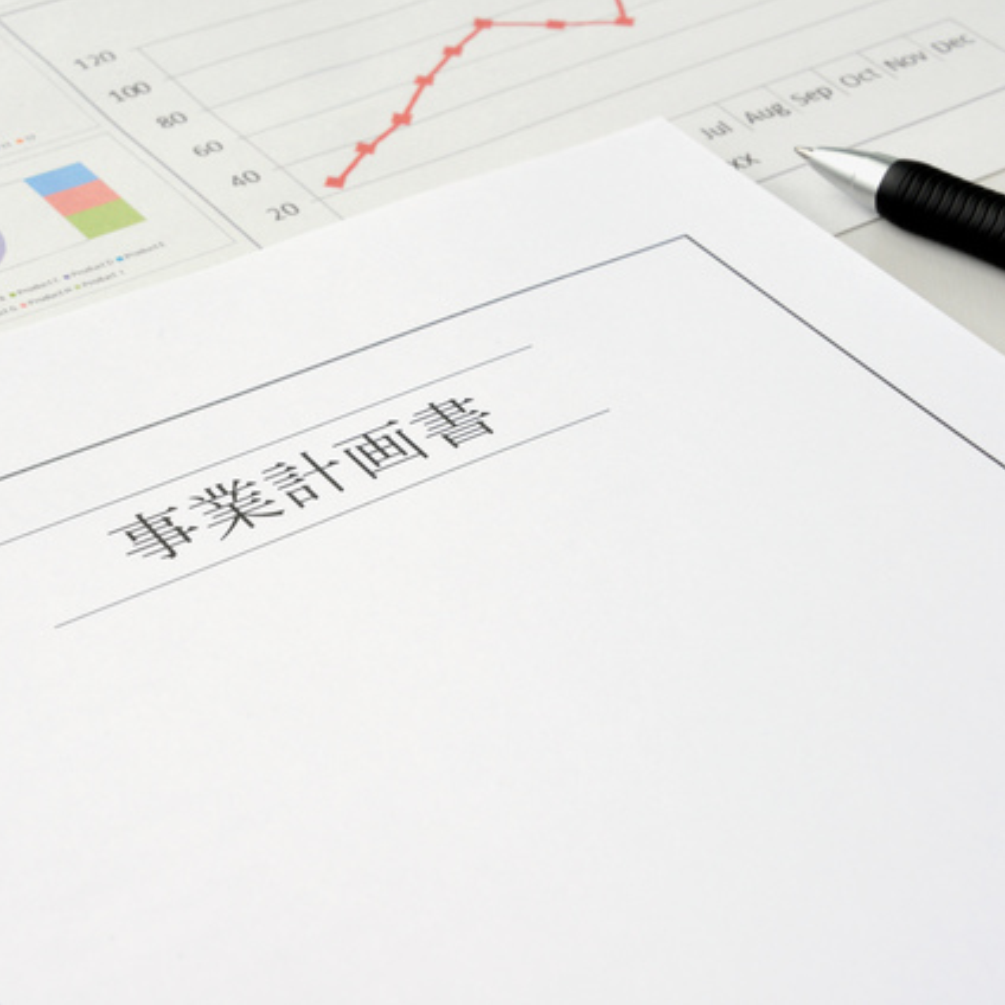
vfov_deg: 17.4
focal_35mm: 100
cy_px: 501
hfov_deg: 17.3
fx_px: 3285
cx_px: 284
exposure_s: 1/30
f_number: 16
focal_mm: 78
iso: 640
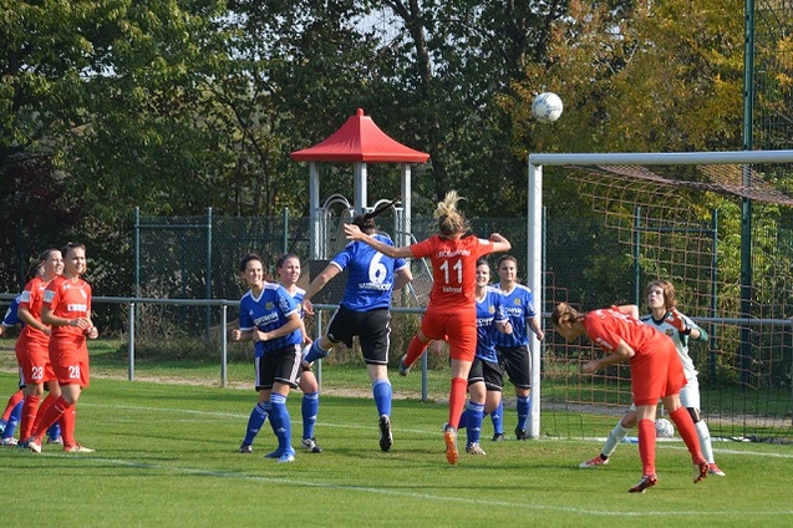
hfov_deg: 10.2
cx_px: 396
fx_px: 4458
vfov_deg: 6.8
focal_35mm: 202
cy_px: 264
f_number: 6.3
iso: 200
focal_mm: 135
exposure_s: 1/640
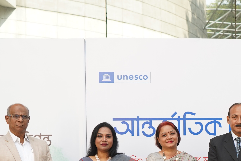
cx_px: 261
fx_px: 669
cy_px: 182
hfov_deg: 19.6
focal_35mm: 100
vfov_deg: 13.4
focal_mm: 31
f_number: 4
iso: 320
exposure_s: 1/320
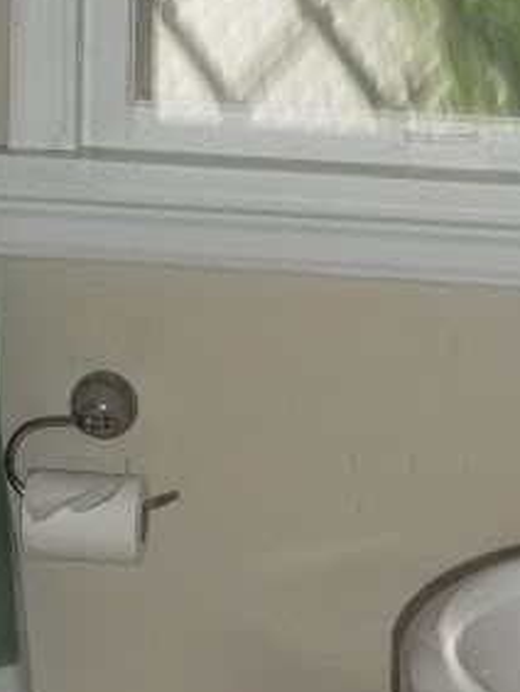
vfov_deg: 11.8
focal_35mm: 167
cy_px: 572
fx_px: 3340
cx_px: 223
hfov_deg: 8.9
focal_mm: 8.2
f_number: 3.5
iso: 160
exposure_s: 1/40
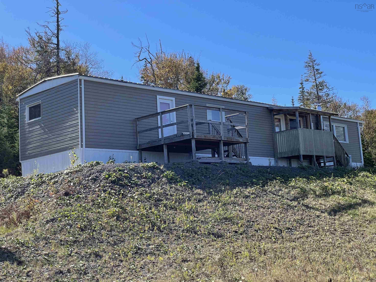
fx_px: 565
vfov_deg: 28.0
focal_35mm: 52
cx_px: 188
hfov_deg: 36.8
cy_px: 141
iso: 25
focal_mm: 6
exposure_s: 1/1199
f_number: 2
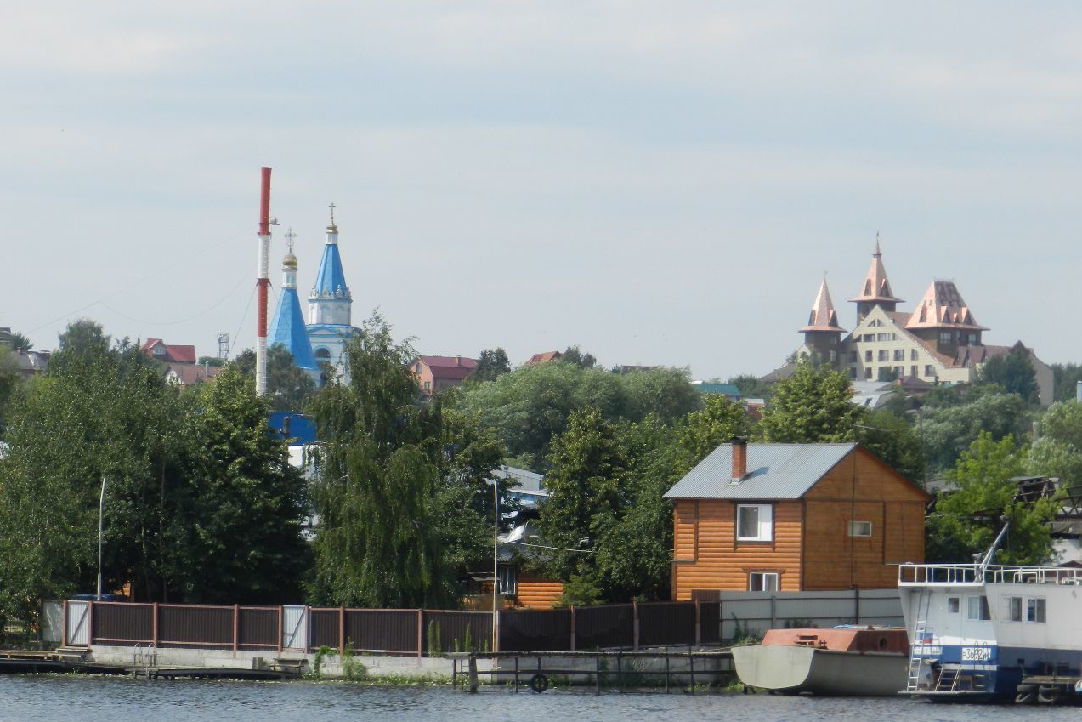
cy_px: 405
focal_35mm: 184
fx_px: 5530
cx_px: 543
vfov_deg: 7.5
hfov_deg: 11.2
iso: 160
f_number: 5.4
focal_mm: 31.2
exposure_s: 1/800
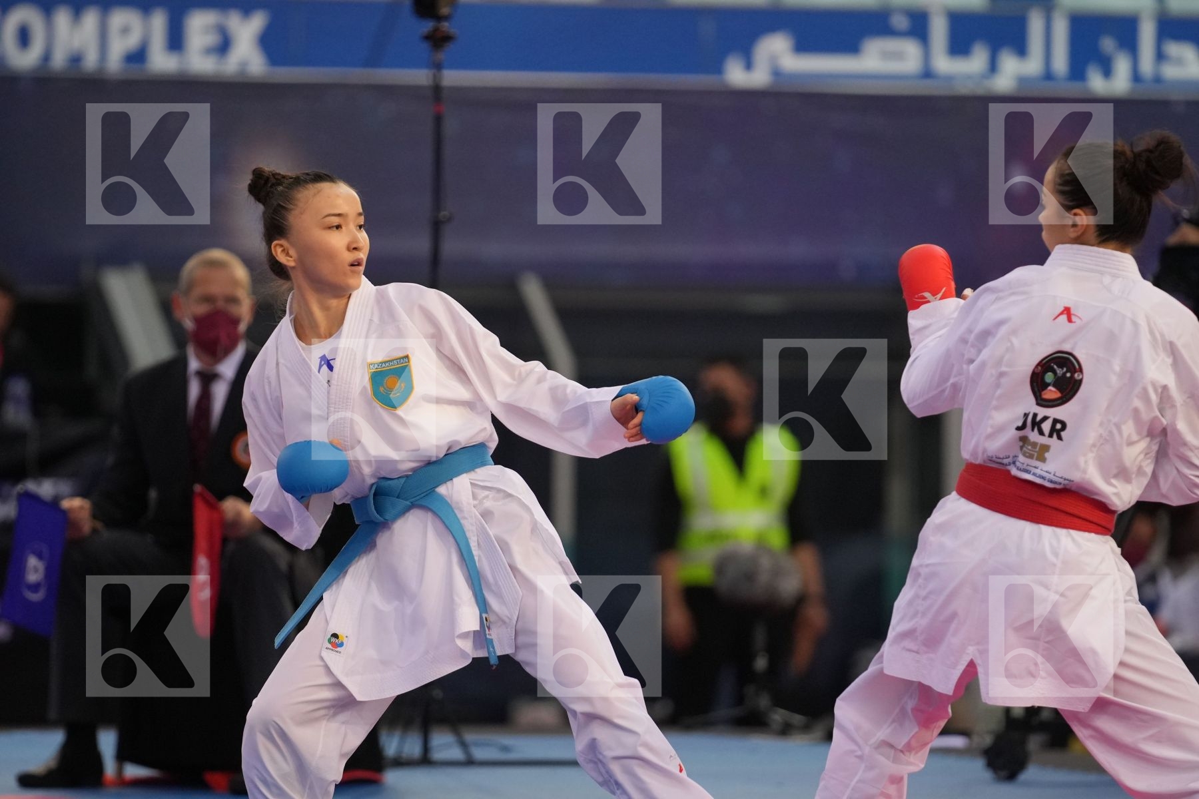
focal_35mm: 300
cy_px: 400
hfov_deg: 6.9
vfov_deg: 4.6
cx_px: 600
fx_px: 9991
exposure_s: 1/1000
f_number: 2.8
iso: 2000
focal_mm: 200
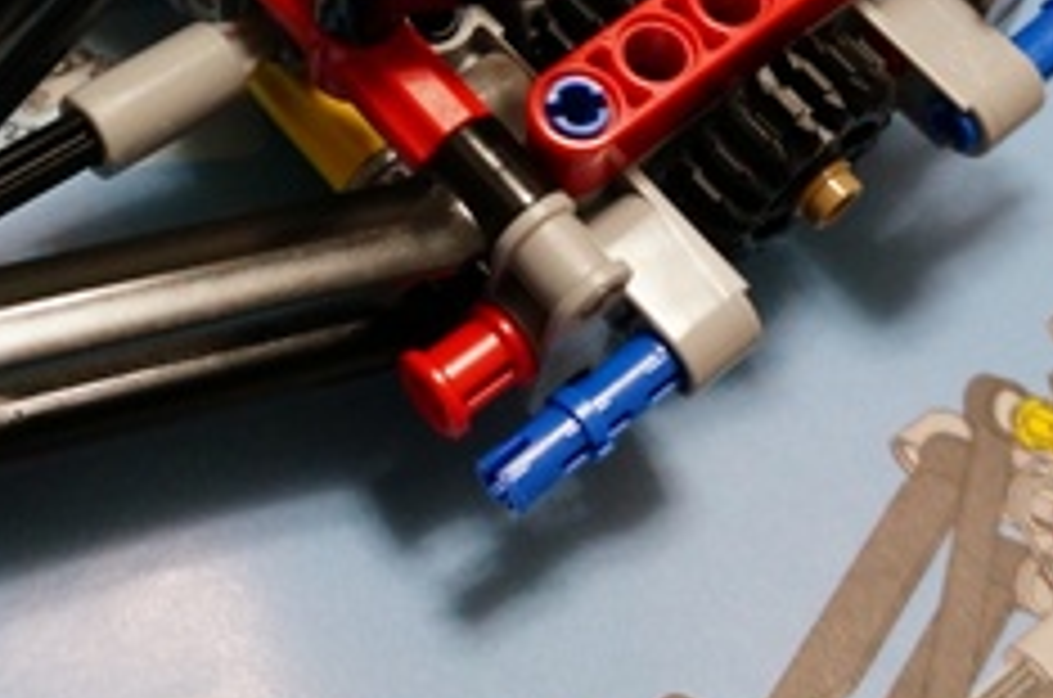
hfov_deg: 27.3
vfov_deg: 17.7
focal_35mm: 74
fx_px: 2160
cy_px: -77
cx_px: 392
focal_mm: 18
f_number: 4.5
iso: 1600
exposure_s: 1/80
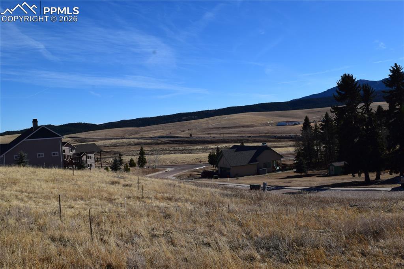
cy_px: 134
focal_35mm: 38
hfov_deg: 51.3
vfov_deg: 35.5
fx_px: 421
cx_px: 202
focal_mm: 25
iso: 320
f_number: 11
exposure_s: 1/500
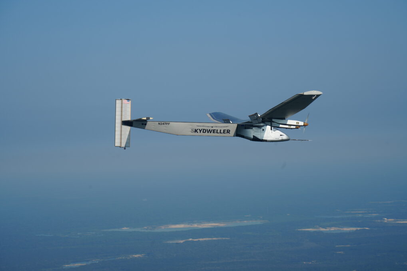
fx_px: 1560
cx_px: 205
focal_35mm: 138
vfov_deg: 9.9
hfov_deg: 14.9
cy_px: 136
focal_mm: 137
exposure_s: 1/250
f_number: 9
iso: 100
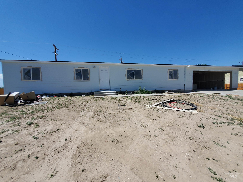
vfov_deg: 89.9
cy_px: 91
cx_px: 122
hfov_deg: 106.2
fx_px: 91
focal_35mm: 13
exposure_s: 1/1440
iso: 50
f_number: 2.2
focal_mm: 1.8
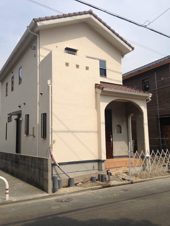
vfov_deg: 55.4
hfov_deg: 42.9
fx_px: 216
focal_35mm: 33
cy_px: 113
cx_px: 85
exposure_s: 1/3012
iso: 50
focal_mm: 4.12
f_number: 2.4
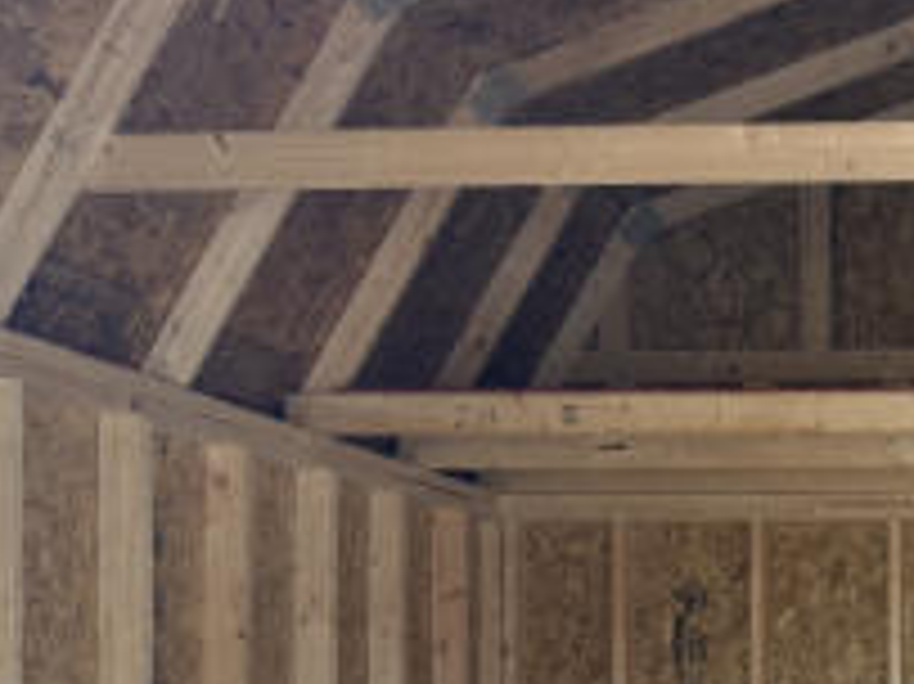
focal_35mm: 71
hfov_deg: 25.1
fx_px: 1874
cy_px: 680
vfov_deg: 20.1
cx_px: 1049
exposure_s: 1/121
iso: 125
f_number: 1.8
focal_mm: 6.8
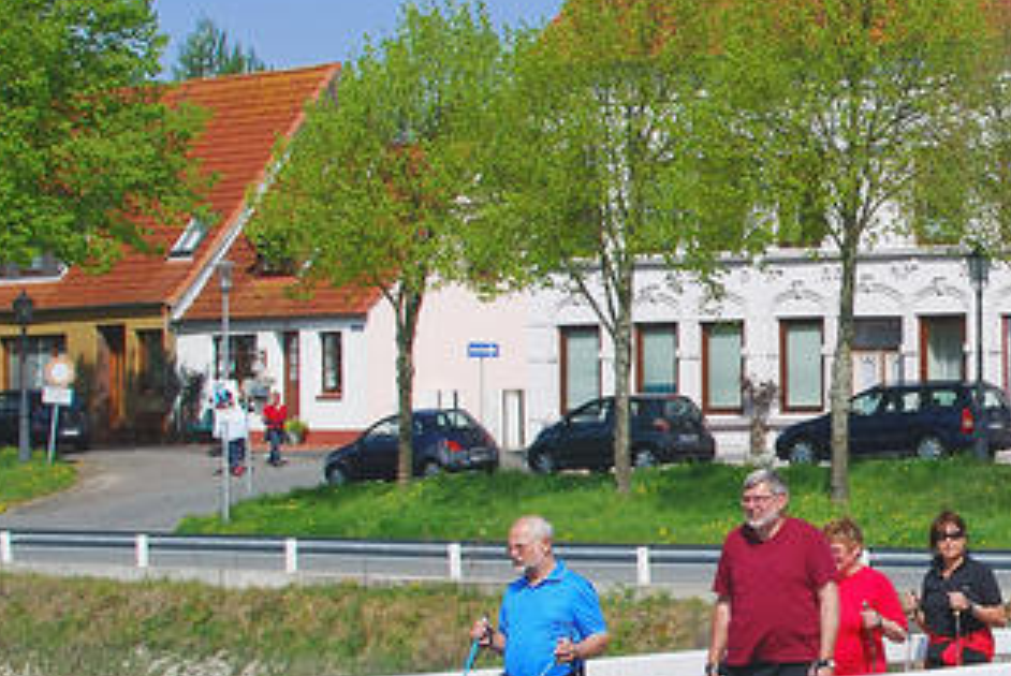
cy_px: 483
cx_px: 1043
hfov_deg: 13.4
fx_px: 4228
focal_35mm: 150
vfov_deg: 9.1
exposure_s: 1/250
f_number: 8
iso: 100
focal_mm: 35
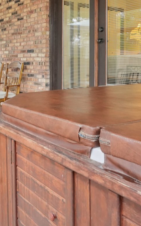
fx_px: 265
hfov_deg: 26.7
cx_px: -25
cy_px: 57
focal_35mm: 43
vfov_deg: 44.7
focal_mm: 16
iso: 1000
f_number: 8
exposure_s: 1/30
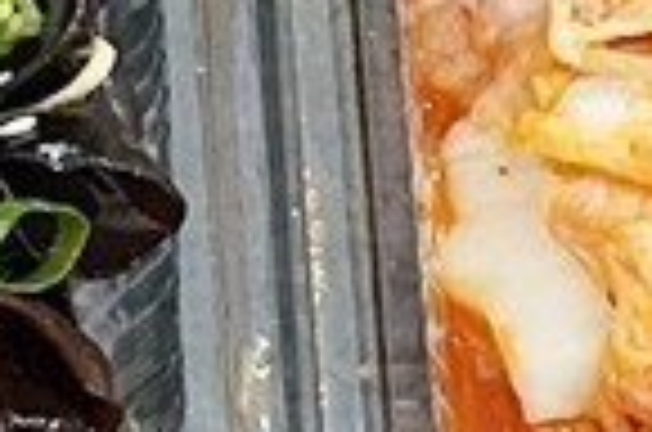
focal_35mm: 185
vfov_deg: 7.0
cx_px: -121
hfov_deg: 10.9
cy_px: -554
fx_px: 3342
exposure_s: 1/60
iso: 2500
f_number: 4
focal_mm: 21
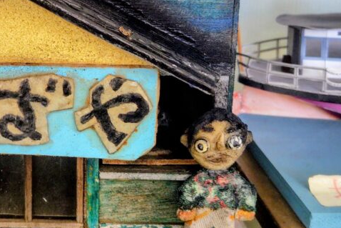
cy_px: 56
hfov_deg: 30.0
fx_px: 606
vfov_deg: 21.1
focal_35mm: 64
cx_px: 32
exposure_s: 1/60
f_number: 1.9
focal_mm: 5.6
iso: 260
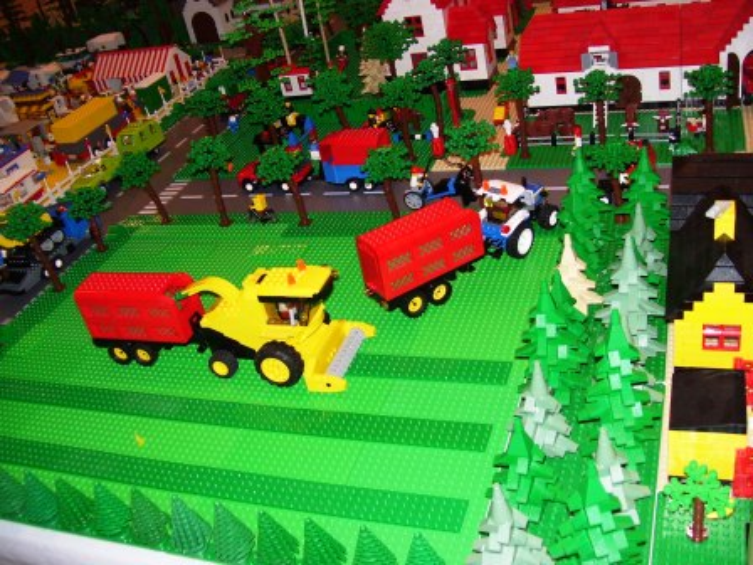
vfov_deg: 39.7
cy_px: 282
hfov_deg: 51.4
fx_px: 783
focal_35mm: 36
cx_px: 376
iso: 80
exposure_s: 1/60
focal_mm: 6
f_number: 2.7
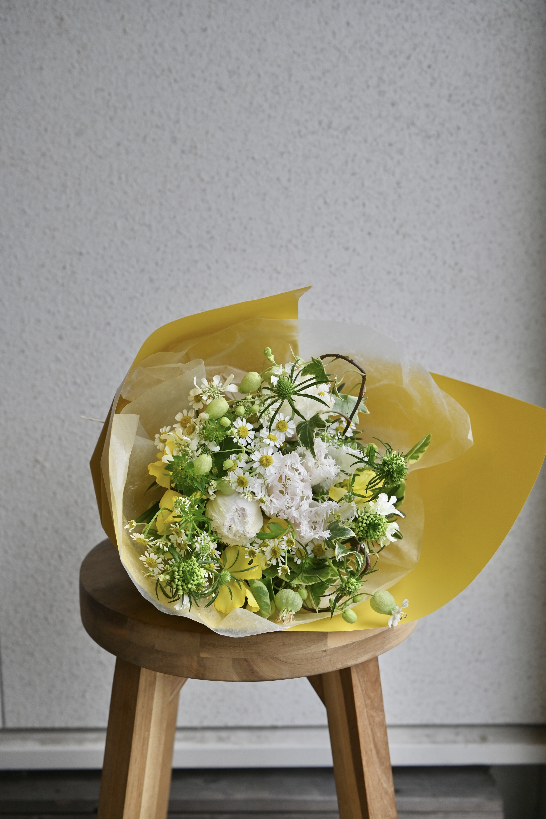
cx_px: 273
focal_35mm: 36
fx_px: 819
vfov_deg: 53.1
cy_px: 410
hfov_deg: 36.9
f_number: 4
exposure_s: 1/250
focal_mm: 24
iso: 220
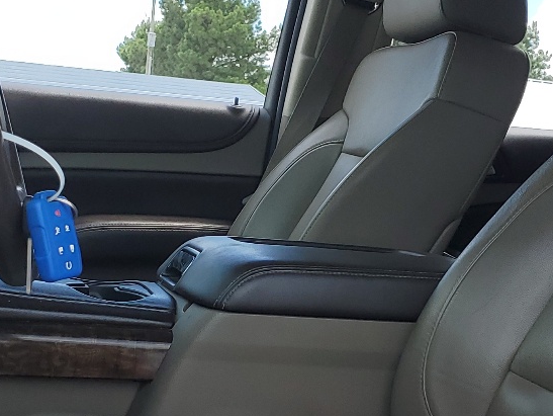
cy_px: 332
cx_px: 253
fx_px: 1215
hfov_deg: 25.6
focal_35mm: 76
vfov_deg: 19.2
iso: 50
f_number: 1.5
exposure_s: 1/1250
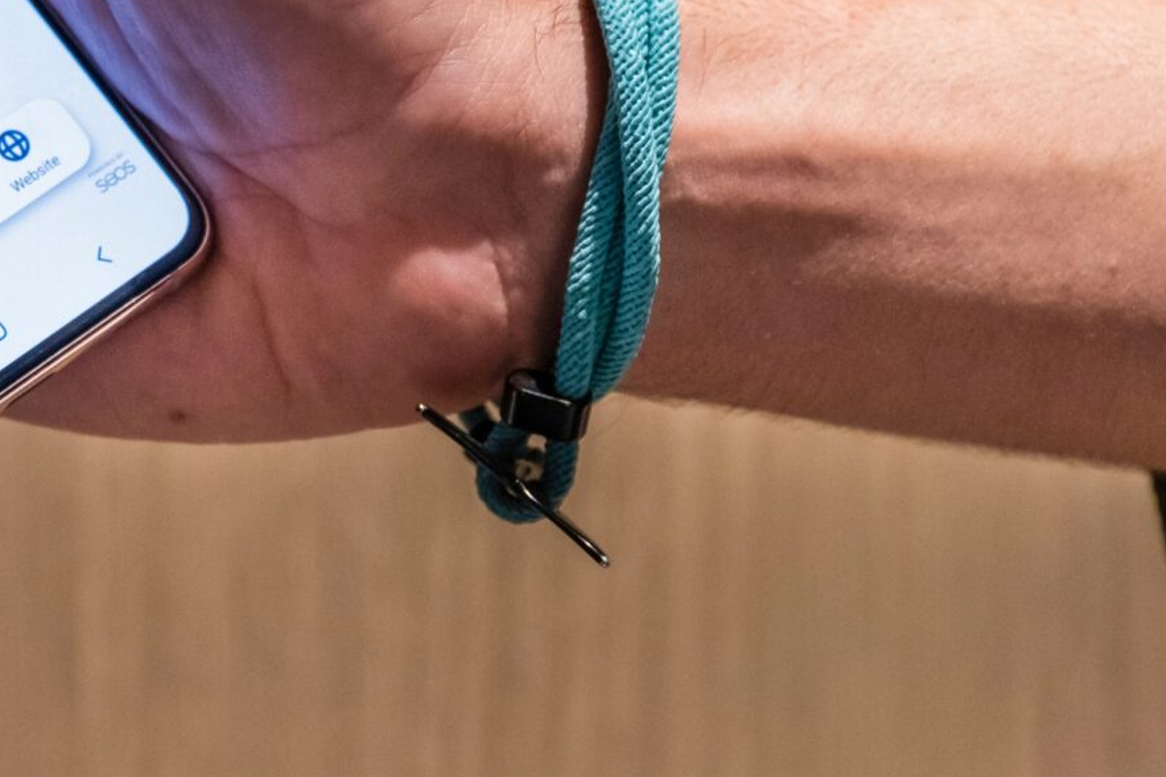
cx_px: -125
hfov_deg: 14.4
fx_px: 4501
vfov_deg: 9.7
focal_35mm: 139
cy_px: -130
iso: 1600
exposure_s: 1/125
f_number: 4
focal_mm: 47
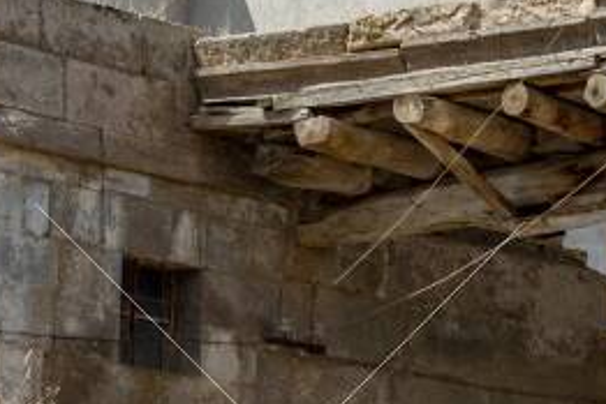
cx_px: 1138
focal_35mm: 273
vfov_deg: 5.0
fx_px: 4598
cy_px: 805
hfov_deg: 7.3
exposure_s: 1/250
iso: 100
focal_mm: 55
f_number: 8
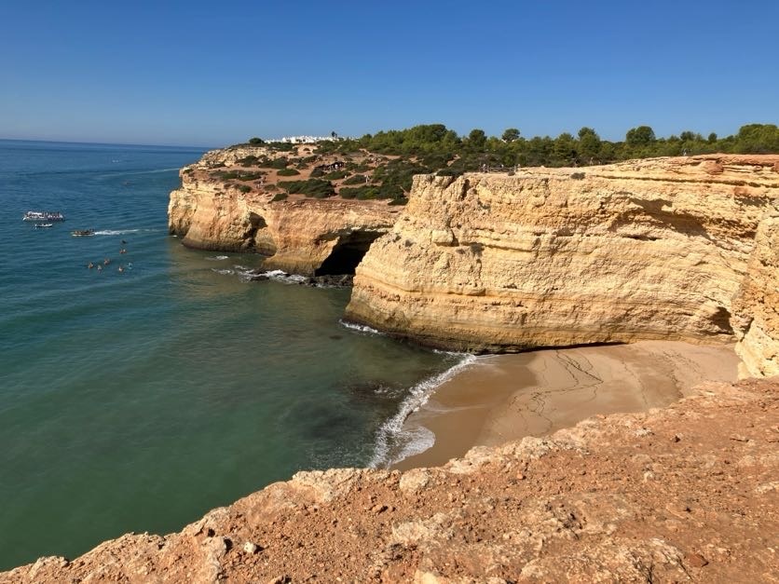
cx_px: 390
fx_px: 630
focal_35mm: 28
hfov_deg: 63.4
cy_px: 292
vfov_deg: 49.7
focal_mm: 3.99
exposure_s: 1/4049
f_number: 1.8
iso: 32
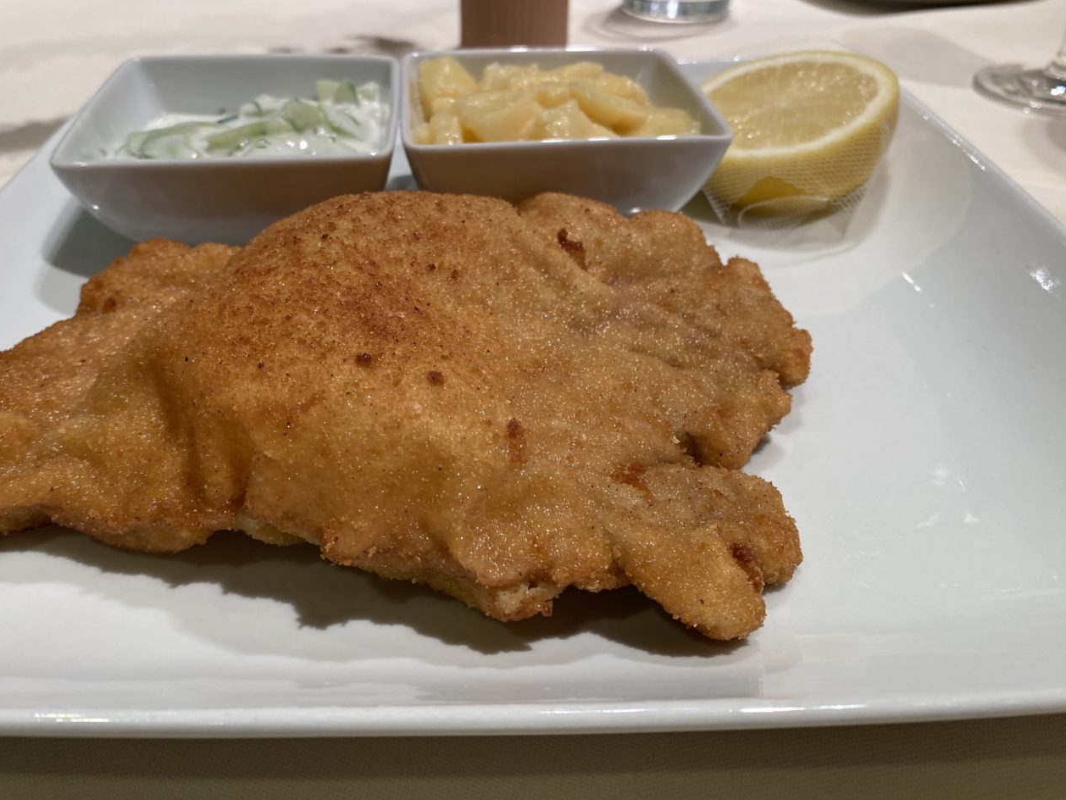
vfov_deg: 45.4
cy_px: 353
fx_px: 955
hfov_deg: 58.2
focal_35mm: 31
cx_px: 464
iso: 80
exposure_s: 1/100
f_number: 1.8
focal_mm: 4.25
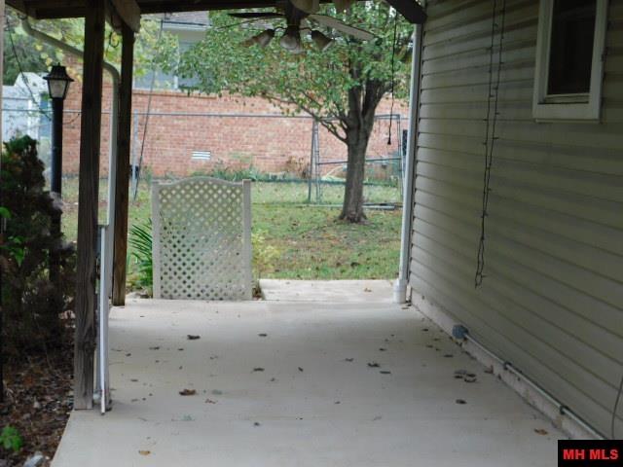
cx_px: 312
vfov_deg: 24.8
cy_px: 234
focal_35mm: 59
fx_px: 1062
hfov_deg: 32.7
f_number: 4
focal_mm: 10.4
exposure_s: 1/40
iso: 125
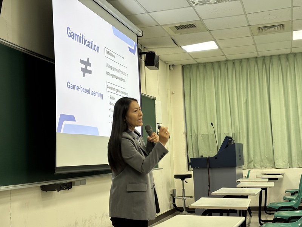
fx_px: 454
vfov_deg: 28.0
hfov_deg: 36.8
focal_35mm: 52
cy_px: 114
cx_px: 151
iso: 32
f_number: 1.6
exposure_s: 1/60
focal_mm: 5.96
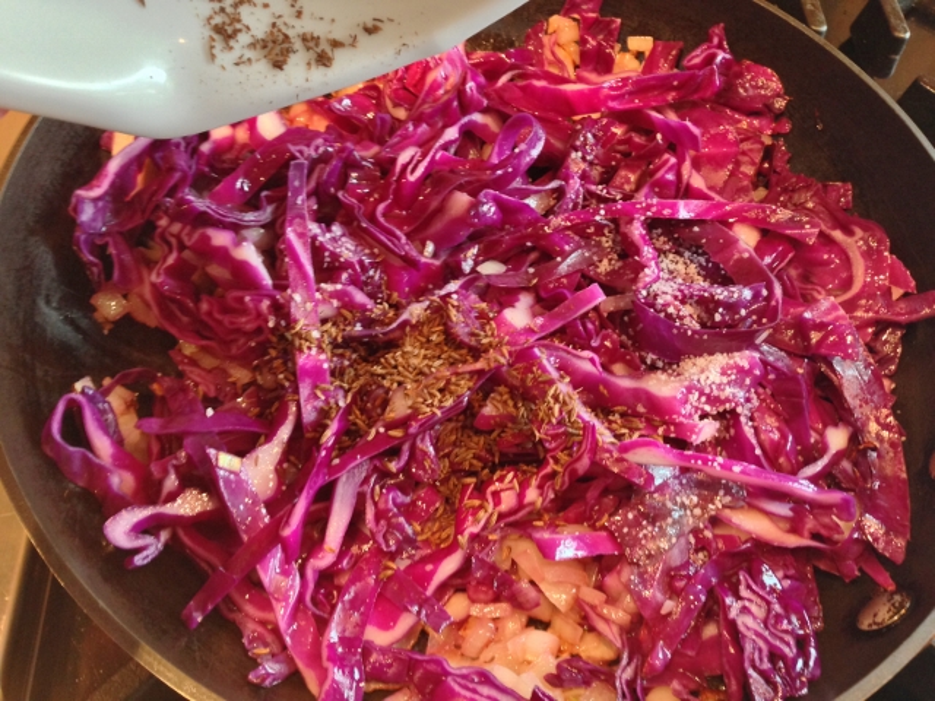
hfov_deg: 55.4
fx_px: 891
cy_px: 350
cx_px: 468
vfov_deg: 42.9
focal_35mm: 33
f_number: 2.4
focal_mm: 4.12
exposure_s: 1/20
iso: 160
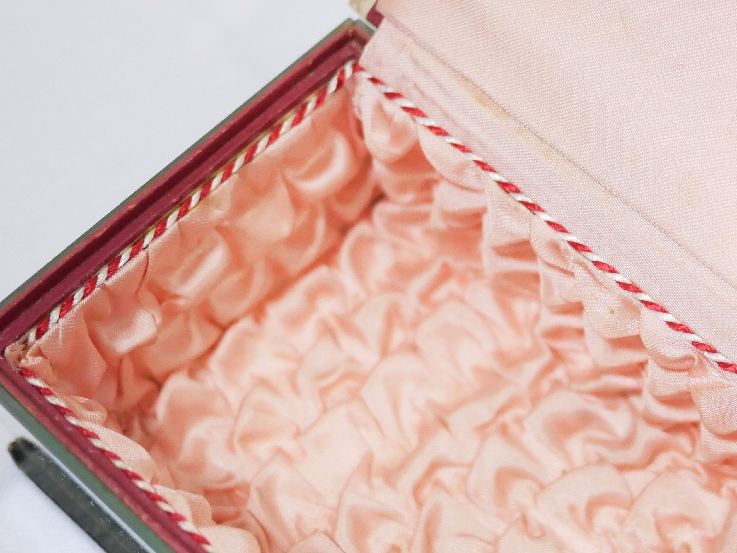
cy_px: 319
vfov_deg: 20.2
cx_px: 643
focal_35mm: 73
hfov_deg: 25.9
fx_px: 1555
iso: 1250
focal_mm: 20
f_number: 1.7
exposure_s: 1/60
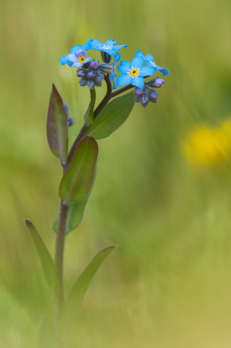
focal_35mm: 450
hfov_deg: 3.1
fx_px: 4335
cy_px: 174
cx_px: 116
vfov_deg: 4.6
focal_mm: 300
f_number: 5.6
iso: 500
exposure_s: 1/400
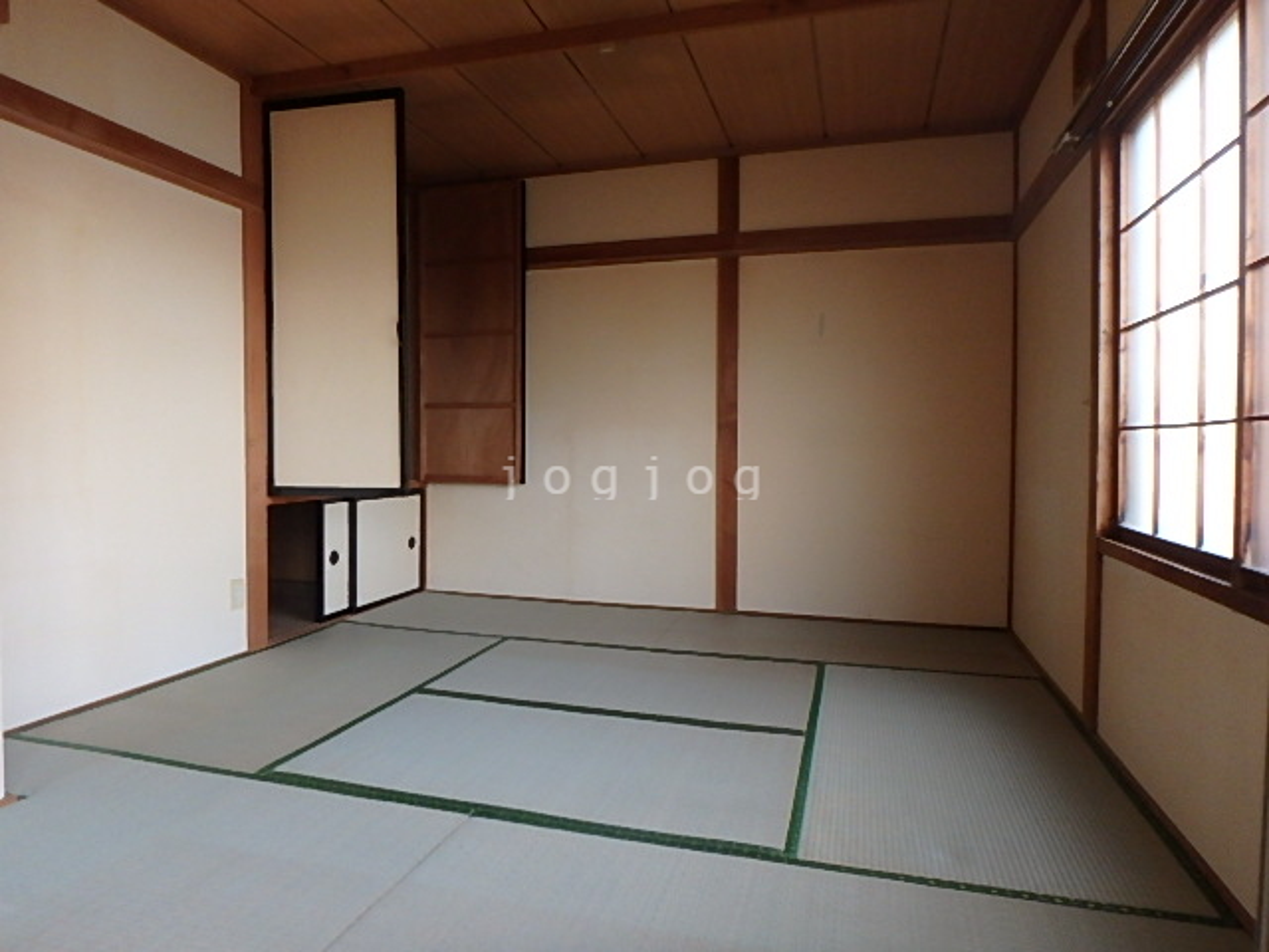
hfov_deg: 79.0
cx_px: 634
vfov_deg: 63.4
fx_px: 770
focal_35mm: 21
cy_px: 476
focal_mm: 3.7
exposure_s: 1/30
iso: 400
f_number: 3.5
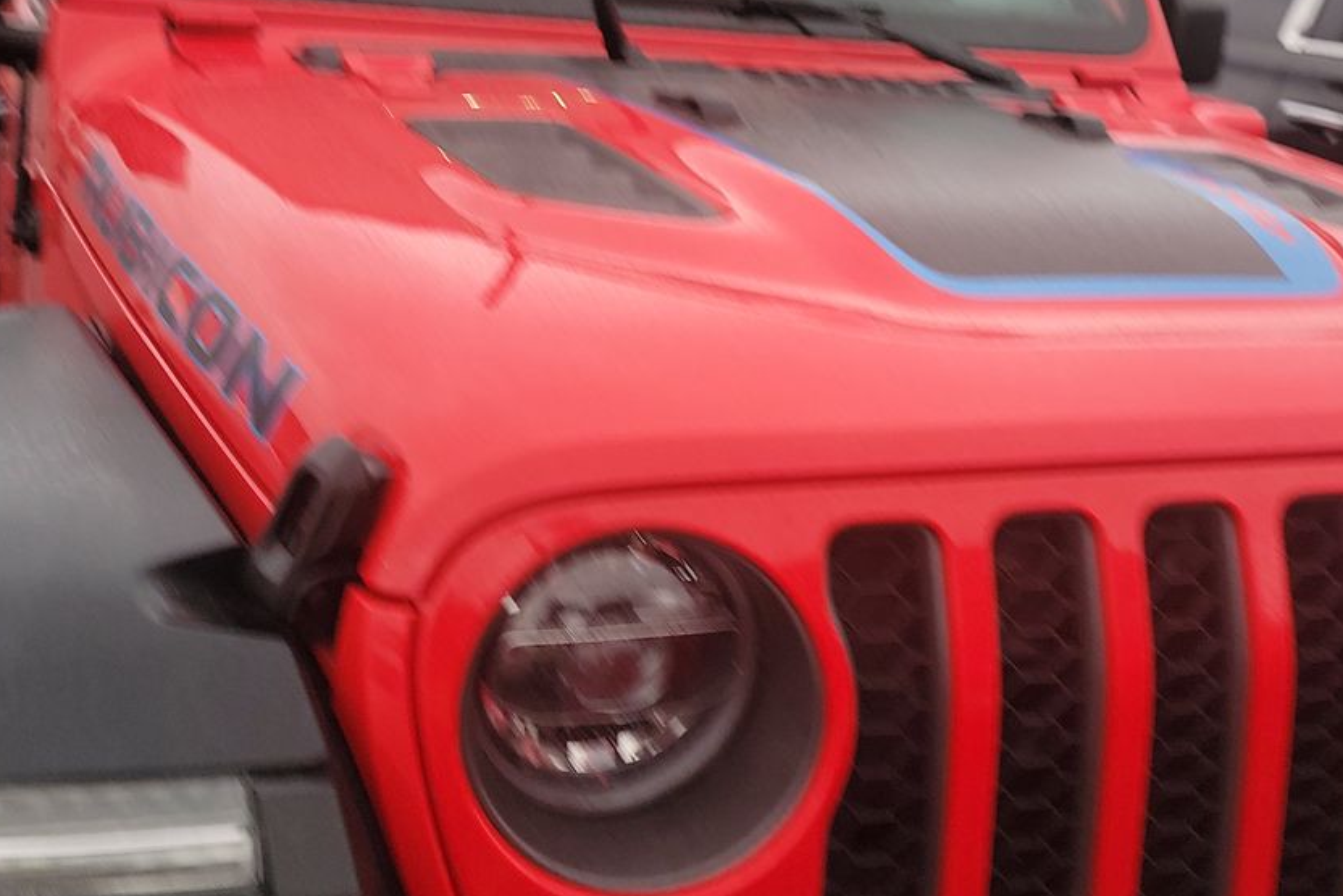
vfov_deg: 27.9
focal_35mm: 48
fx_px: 1791
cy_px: 300
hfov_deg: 40.5
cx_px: 912
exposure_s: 1/59
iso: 224
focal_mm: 6.7
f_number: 1.8
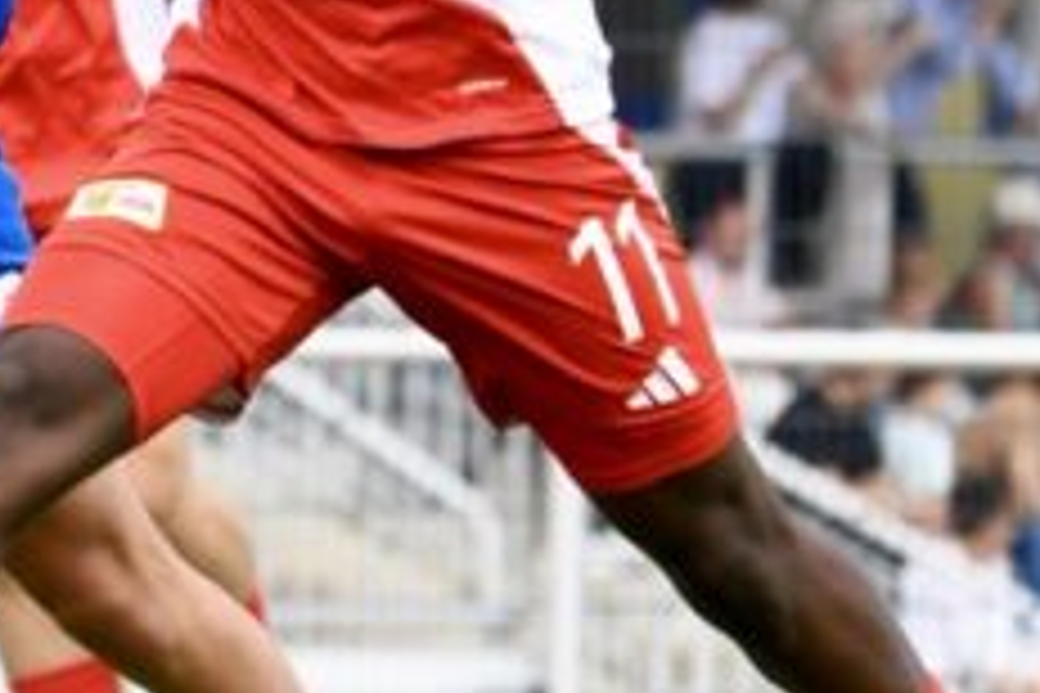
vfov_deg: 1.2
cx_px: -932
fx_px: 33277
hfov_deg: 1.8
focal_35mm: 1152
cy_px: 68
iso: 1250
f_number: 8
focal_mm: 260
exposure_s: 1/1600
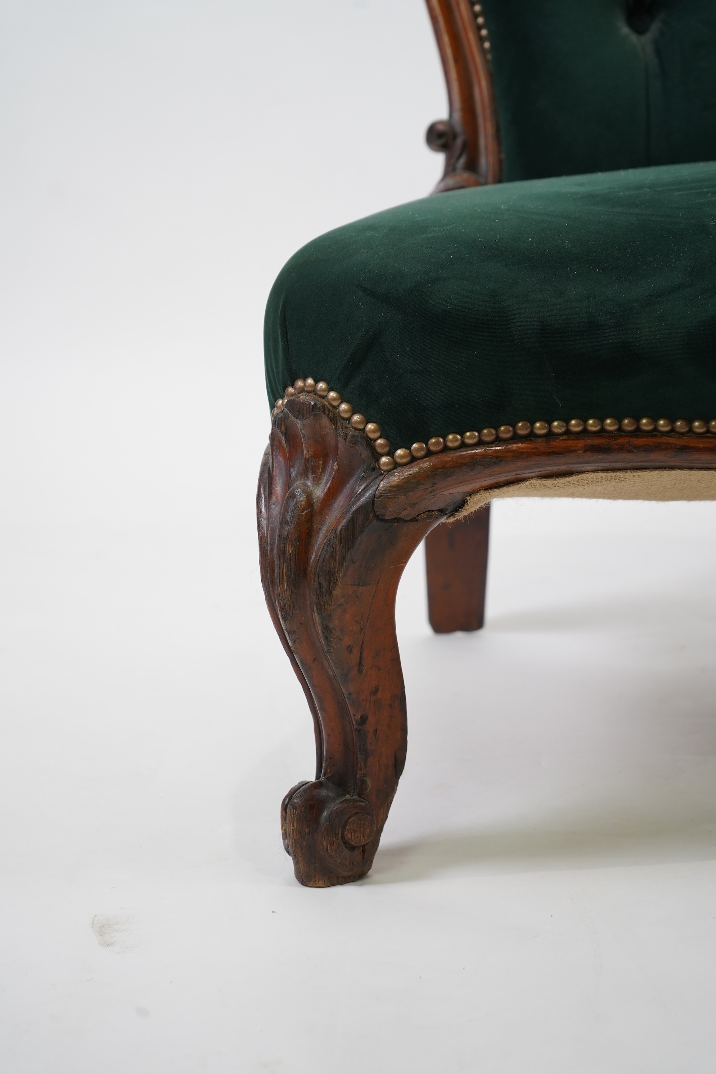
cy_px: 537
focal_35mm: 70
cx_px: 358
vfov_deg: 28.8
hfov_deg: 19.5
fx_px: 2088
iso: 1000
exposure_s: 1/125
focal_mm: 70
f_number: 5.6
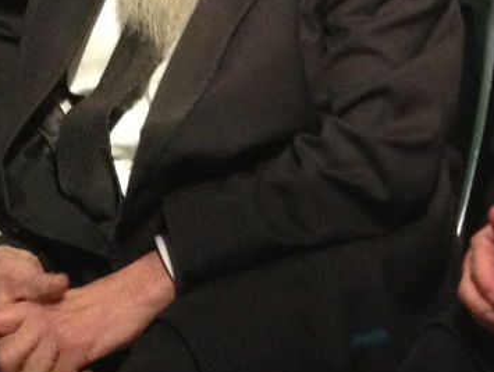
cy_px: -57
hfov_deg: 14.9
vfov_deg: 11.2
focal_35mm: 130
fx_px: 1857
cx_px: 477
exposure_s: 1/15
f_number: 2.4
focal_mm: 4.13
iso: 400
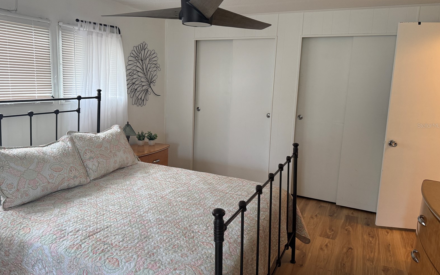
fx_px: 312
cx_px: 219
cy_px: 125
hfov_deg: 70.4
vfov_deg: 47.5
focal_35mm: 26
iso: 200
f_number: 1.78
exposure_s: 1/60
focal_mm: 6.76
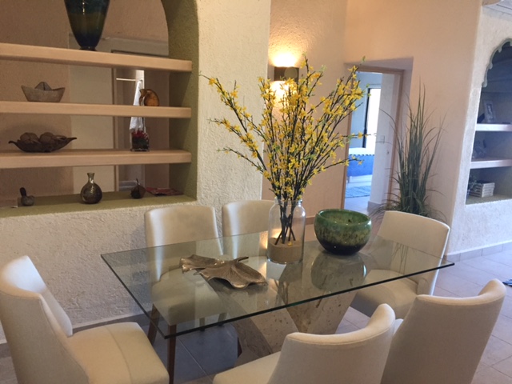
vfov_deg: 48.2
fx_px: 429
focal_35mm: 29
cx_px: 256
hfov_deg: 61.7
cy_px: 192
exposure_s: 1/30
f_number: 2.2
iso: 200
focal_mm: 4.15
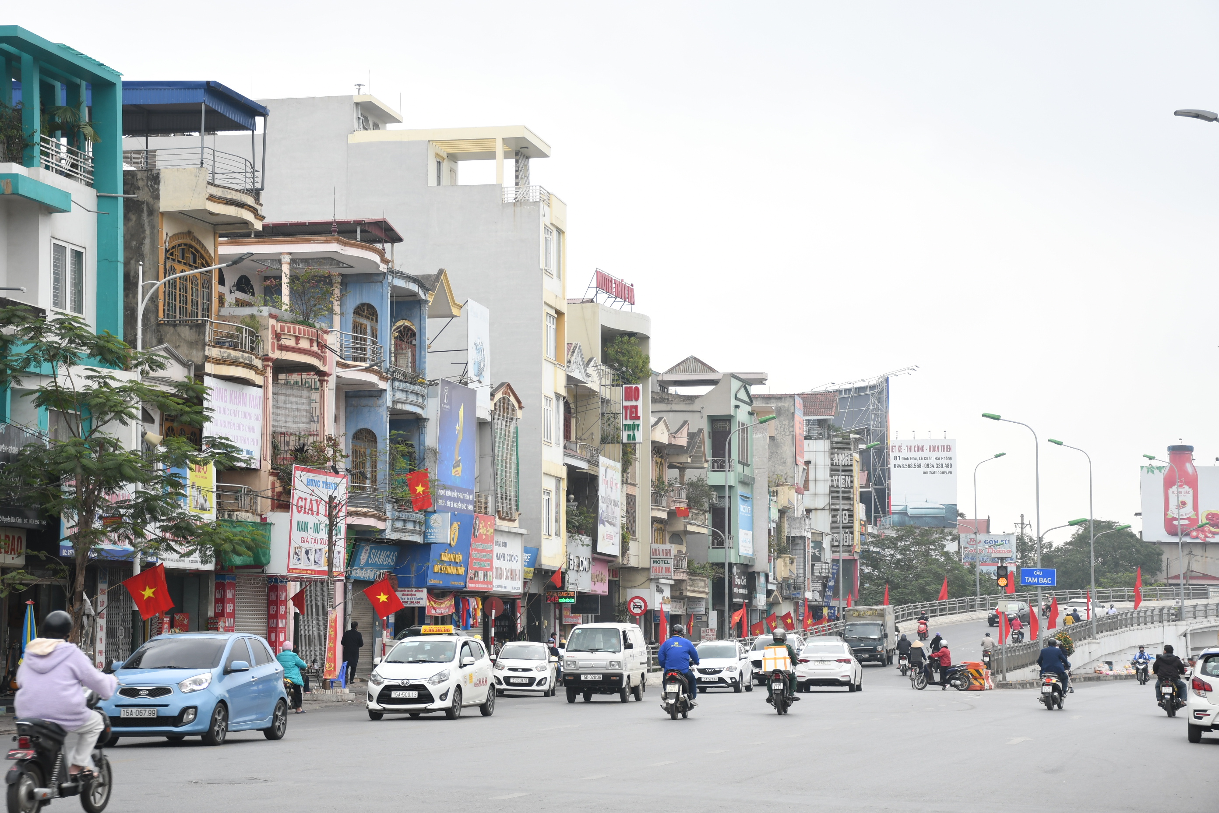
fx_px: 2539
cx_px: 610
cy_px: 406
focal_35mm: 75
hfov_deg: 27.0
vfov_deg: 18.2
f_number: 6.3
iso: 200
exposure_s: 1/200
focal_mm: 50
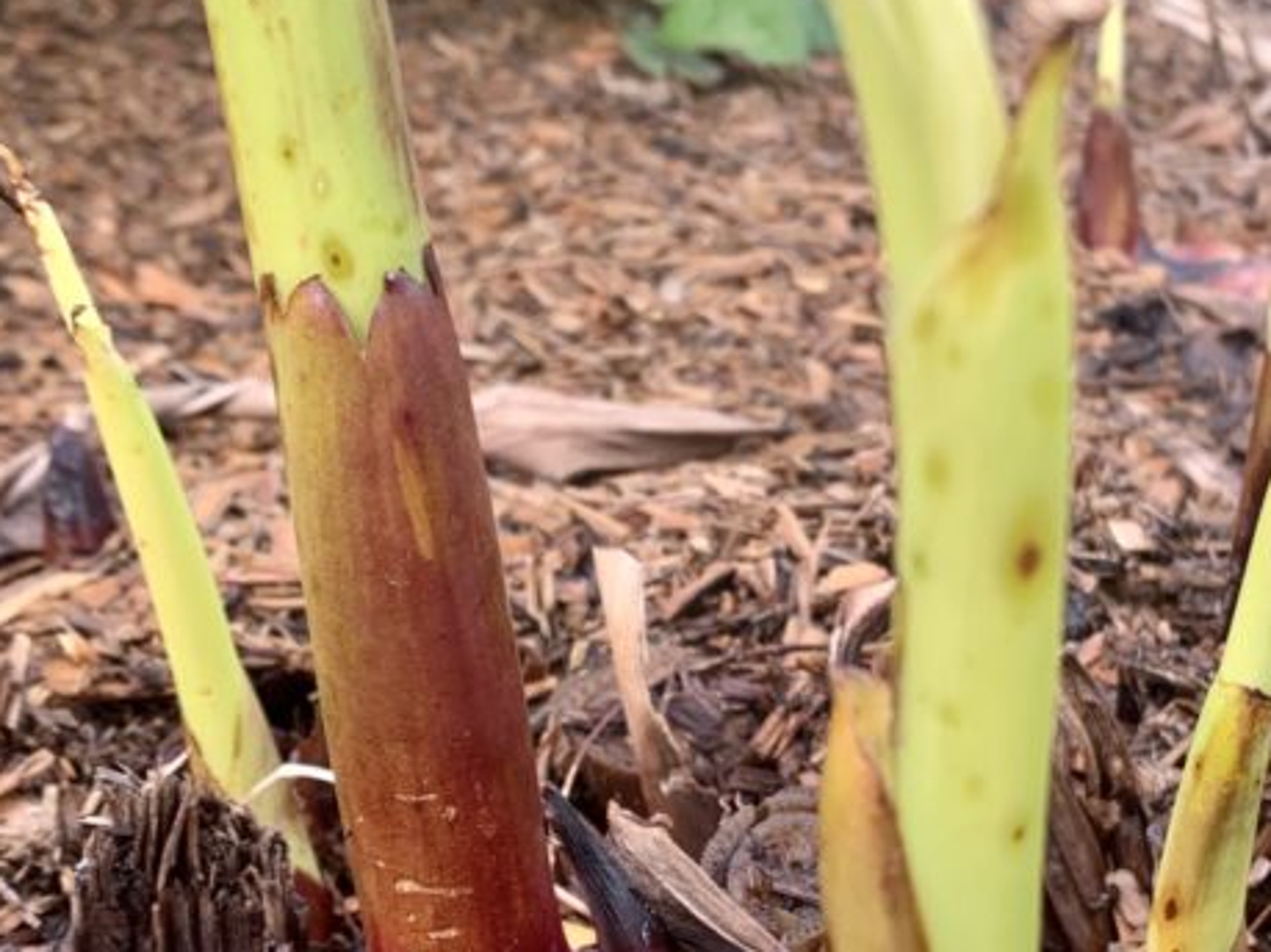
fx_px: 2129
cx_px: 828
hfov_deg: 33.0
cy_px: 603
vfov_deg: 25.1
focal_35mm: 58
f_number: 1.8
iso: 32
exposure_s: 1/121
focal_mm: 4.25
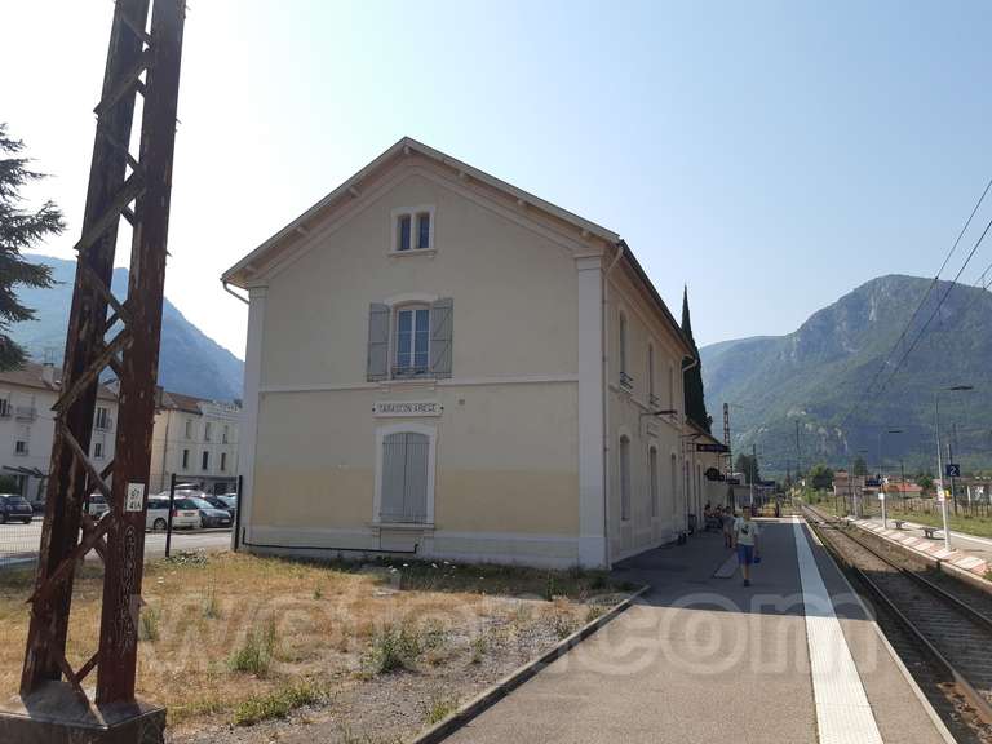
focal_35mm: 26
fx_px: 745
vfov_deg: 53.1
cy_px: 372
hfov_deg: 67.3
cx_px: 496
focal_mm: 3.92
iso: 40
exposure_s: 1/1669
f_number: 1.7
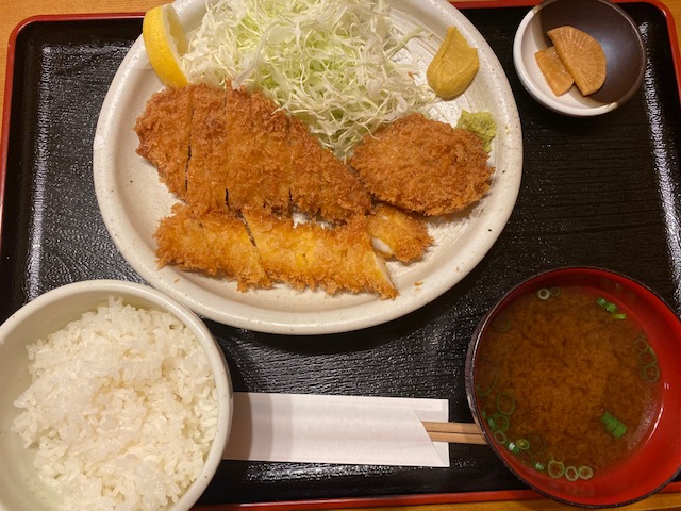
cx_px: 340
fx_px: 511
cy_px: 256
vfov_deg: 53.1
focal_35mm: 26
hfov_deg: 67.3
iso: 160
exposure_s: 1/50
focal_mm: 4.25
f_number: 1.8
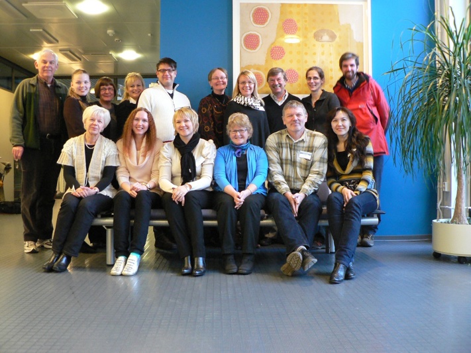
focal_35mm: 35
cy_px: 176
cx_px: 236
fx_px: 476
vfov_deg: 40.7
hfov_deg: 52.6
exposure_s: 1/5
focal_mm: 6
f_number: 2.8
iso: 200
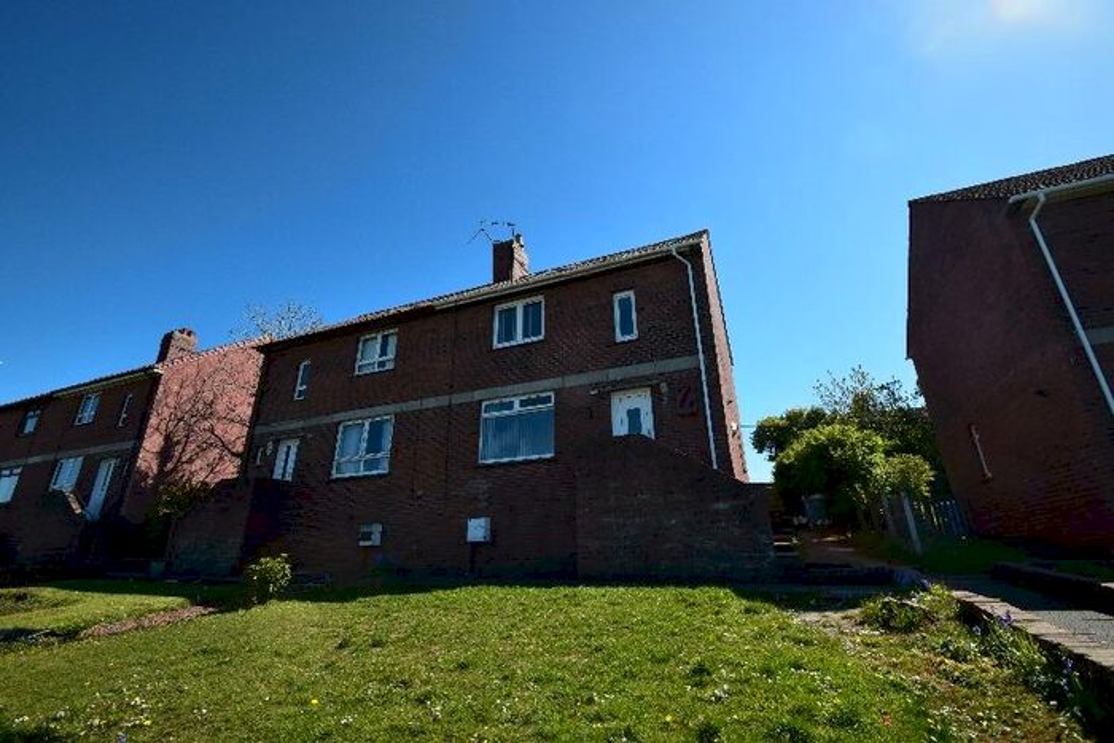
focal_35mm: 15
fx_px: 464
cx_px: 557
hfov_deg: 100.4
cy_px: 372
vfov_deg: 77.4
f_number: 11
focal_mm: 10
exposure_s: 1/320
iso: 400
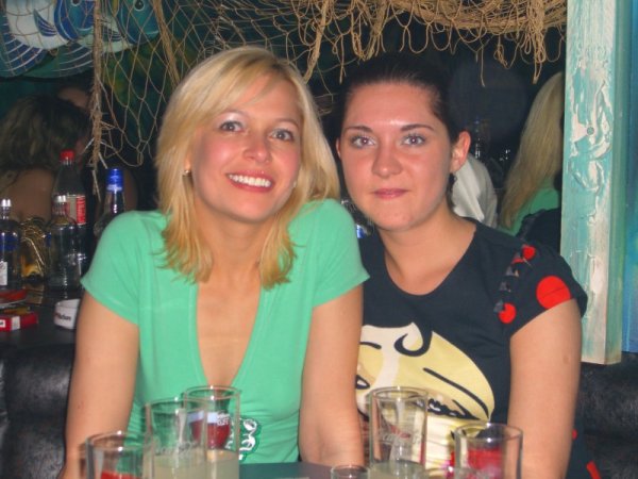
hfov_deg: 28.6
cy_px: 240
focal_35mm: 68
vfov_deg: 21.6
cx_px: 319
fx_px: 1253
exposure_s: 1/60
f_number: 4
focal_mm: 14.2
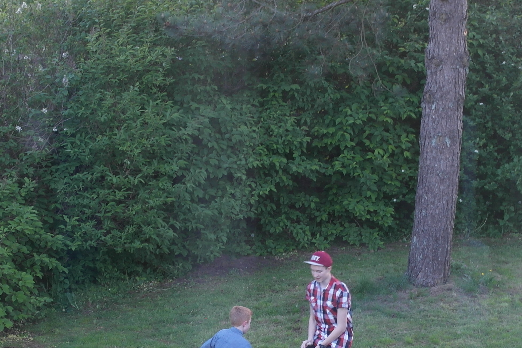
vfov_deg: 16.0
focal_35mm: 84
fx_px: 1218
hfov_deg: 24.2
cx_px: 235
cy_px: 331
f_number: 3.5
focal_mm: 20
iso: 200
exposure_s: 1/80
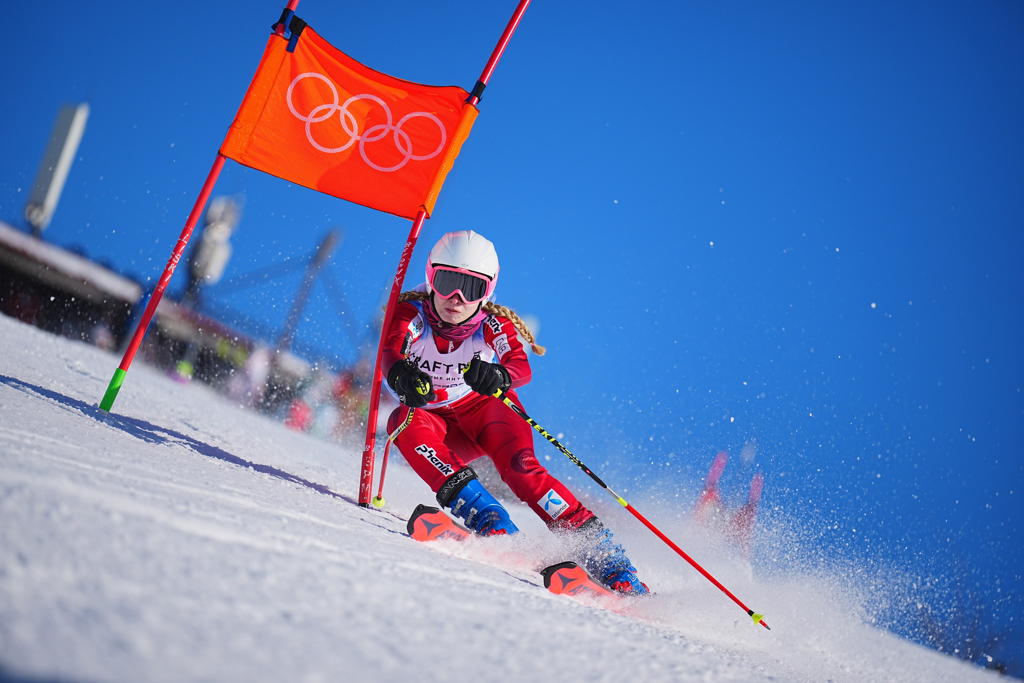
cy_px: 342
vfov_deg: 6.9
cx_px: 512
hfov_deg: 10.3
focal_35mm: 200
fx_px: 5689
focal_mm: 200
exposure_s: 1/4000
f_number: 2.8
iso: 100
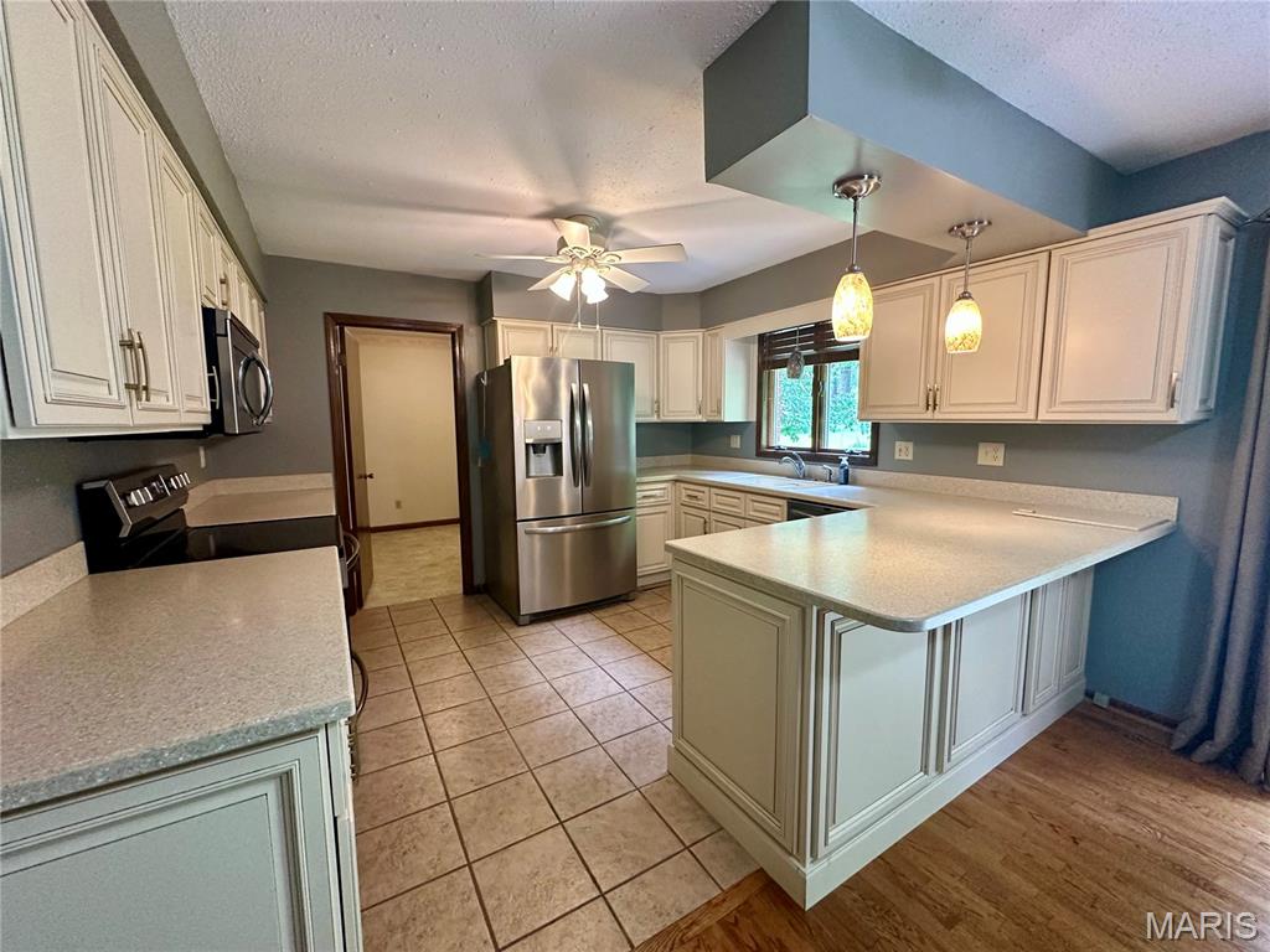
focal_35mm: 14
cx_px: 635
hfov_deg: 102.1
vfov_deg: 85.7
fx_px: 514
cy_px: 476
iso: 320
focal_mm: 2.22
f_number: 2.2
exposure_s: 1/120
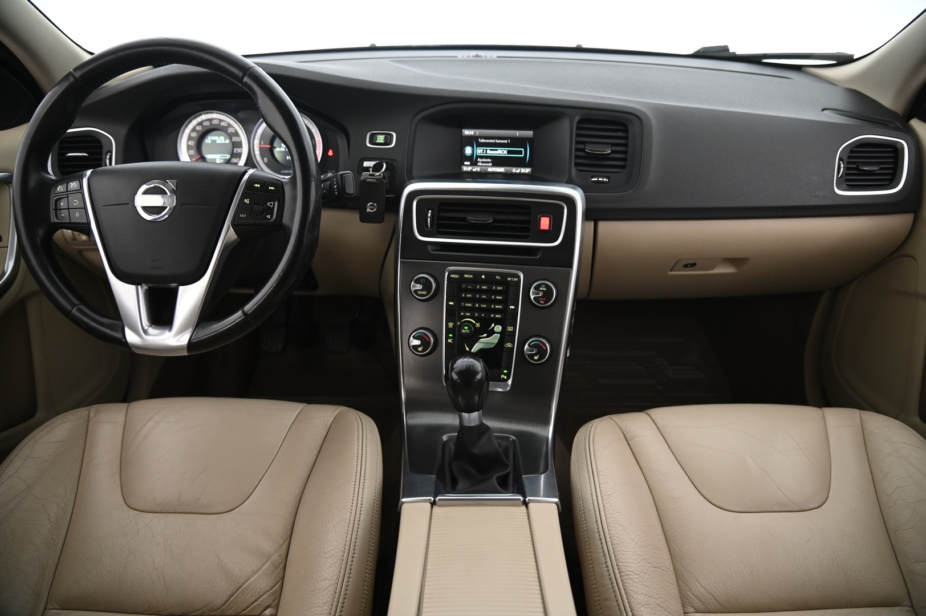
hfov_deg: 73.8
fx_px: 617
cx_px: 463
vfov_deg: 53.1
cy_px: 308
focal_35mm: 24
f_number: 4
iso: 2000
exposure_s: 1/20
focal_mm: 24
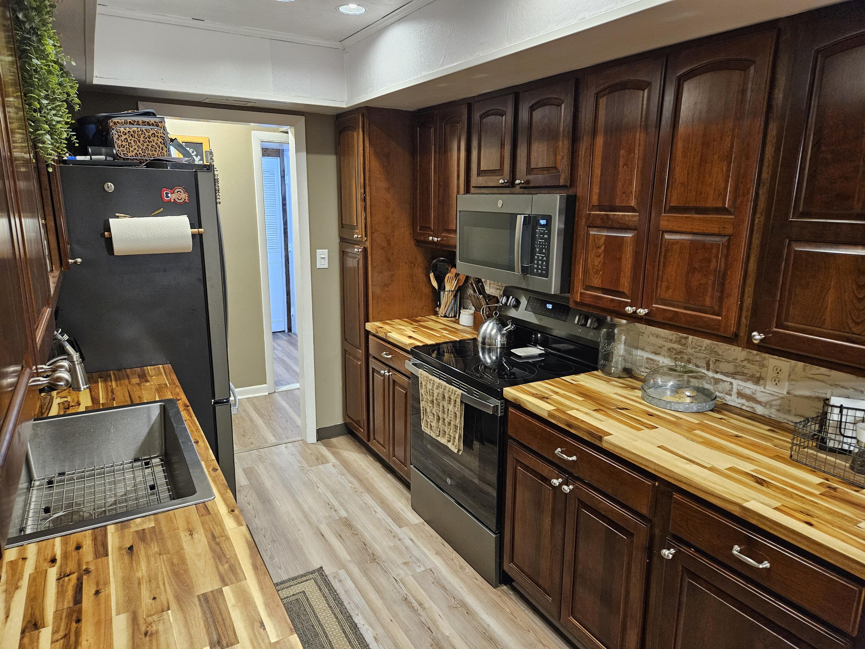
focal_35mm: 23
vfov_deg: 58.9
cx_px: 432
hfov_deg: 73.9
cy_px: 324
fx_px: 575
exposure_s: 1/60
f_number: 1.8
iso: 800
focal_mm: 5.4
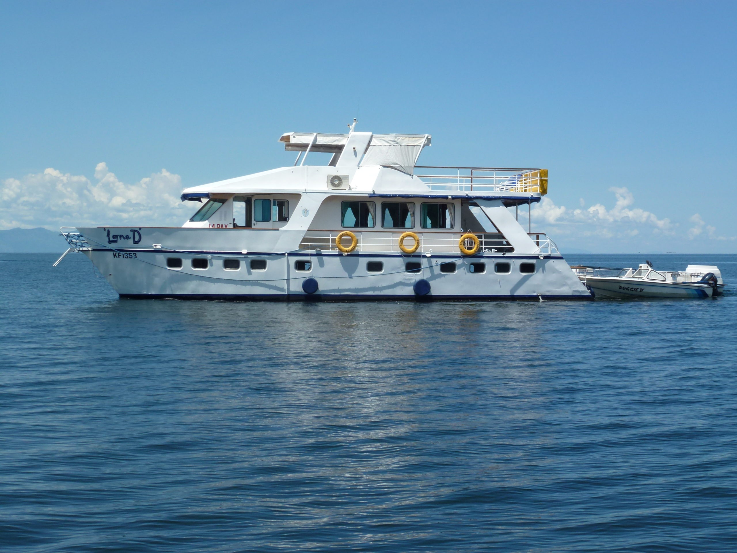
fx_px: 1384
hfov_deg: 29.8
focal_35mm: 65
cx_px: 368
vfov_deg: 22.6
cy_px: 276
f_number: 4.6
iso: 100
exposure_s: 1/1000
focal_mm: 11.7
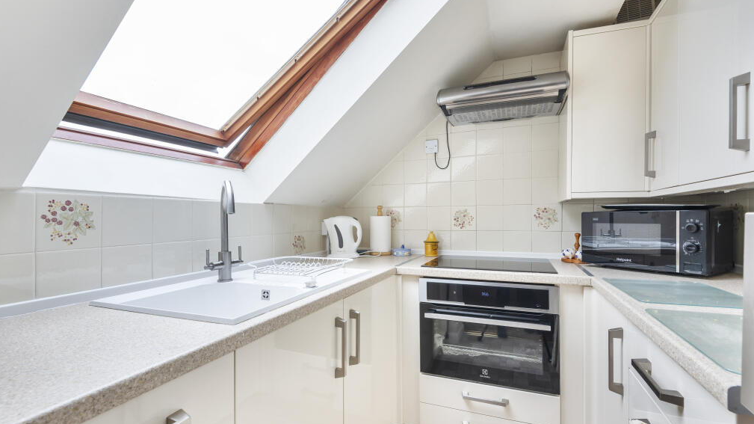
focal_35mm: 17
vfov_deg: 63.9
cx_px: 378
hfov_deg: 95.9
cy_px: 221
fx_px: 340
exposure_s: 1/40
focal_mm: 16
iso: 250
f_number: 9
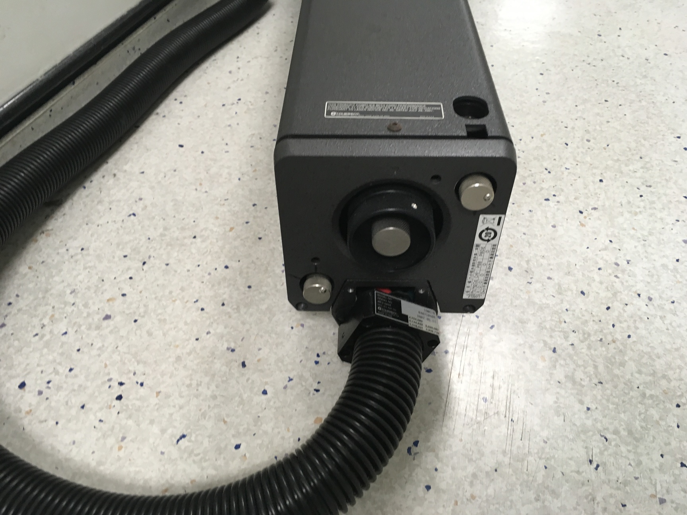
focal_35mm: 29
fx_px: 576
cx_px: 344
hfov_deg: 61.7
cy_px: 258
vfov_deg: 48.2
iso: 100
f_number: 2.2
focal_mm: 4.15
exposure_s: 1/33
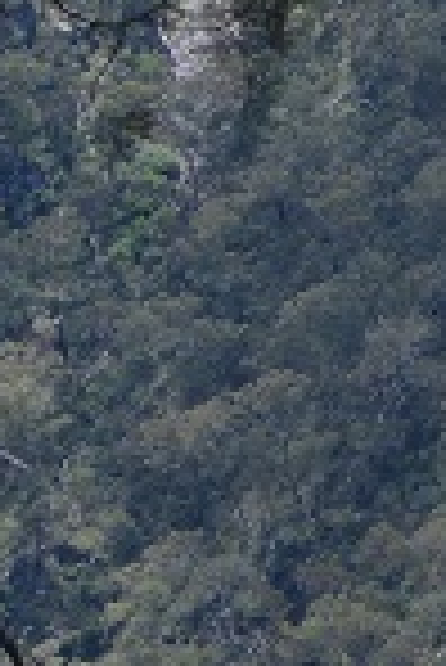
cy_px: -508
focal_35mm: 263
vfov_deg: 7.6
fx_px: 4876
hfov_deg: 4.5
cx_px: 2162
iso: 200
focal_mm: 26
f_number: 8
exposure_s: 1/250
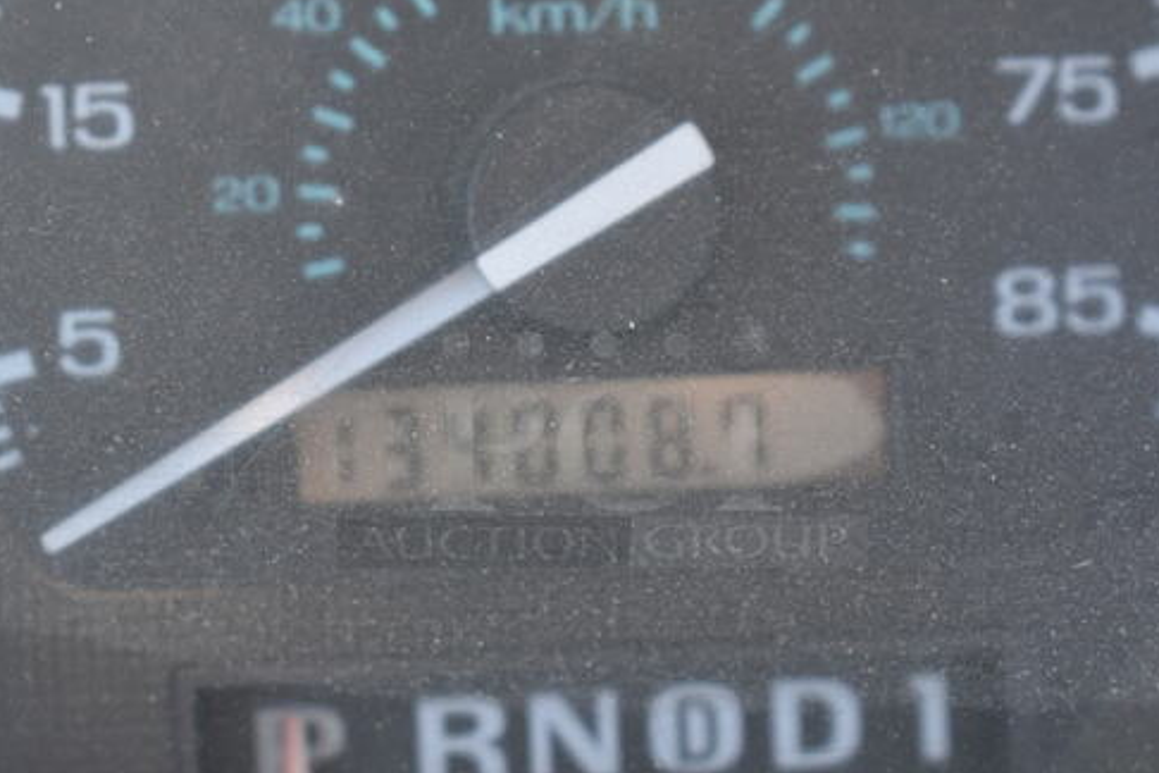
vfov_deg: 13.2
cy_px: 441
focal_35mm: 104
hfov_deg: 19.7
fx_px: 3336
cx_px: 603
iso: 800
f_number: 5.6
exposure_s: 1/100
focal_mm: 55
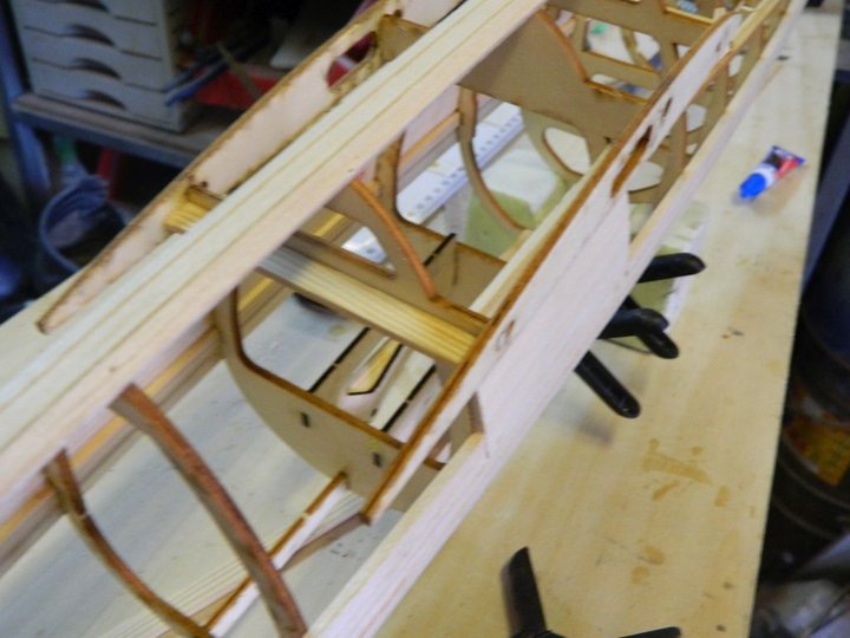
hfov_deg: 52.6
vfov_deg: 40.7
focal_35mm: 35
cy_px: 319
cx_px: 425
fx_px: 859
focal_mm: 6.2
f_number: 3.3
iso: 400
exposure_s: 1/60
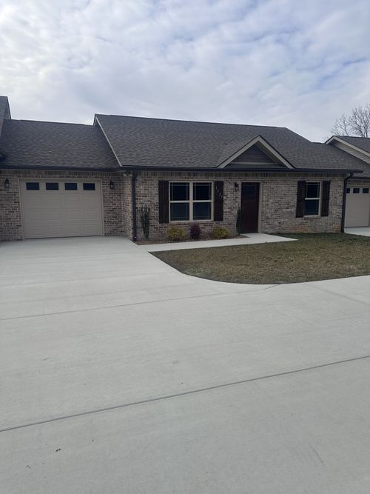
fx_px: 342
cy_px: 247
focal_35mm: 24
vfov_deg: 71.6
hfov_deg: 56.8
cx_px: 185
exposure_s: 1/5263
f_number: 1.78
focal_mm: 6.86
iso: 80
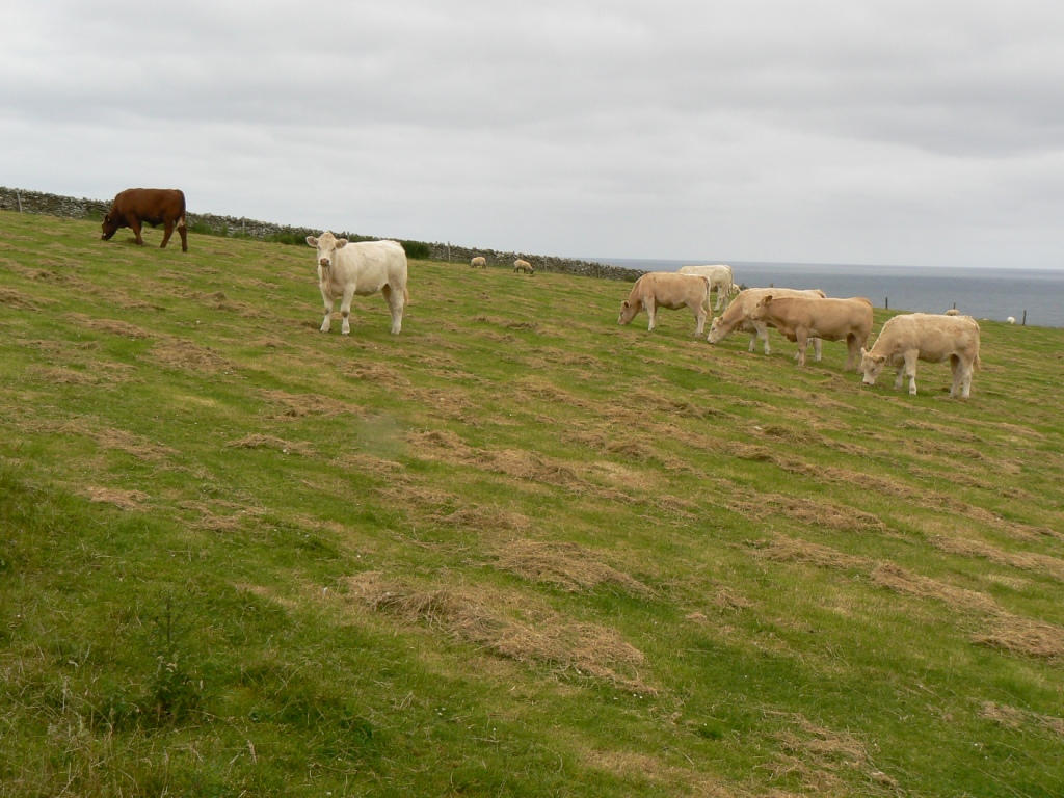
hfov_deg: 40.4
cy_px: 399
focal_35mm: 47
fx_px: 1445
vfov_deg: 30.9
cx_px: 532
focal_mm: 7.9
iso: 80
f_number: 5.6
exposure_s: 1/100
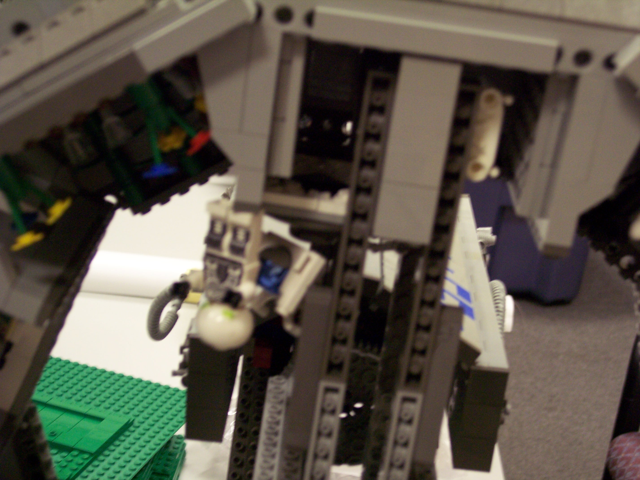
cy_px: 240
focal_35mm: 65
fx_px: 1202
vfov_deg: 22.6
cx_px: 320
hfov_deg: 29.8
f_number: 4
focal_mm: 13.3
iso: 200
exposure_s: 1/8
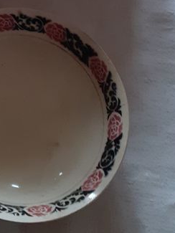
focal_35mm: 83
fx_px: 559
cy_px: -90
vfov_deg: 20.9
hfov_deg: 16.8
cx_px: -52
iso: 200
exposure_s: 1/50
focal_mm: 3.6
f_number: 1.9
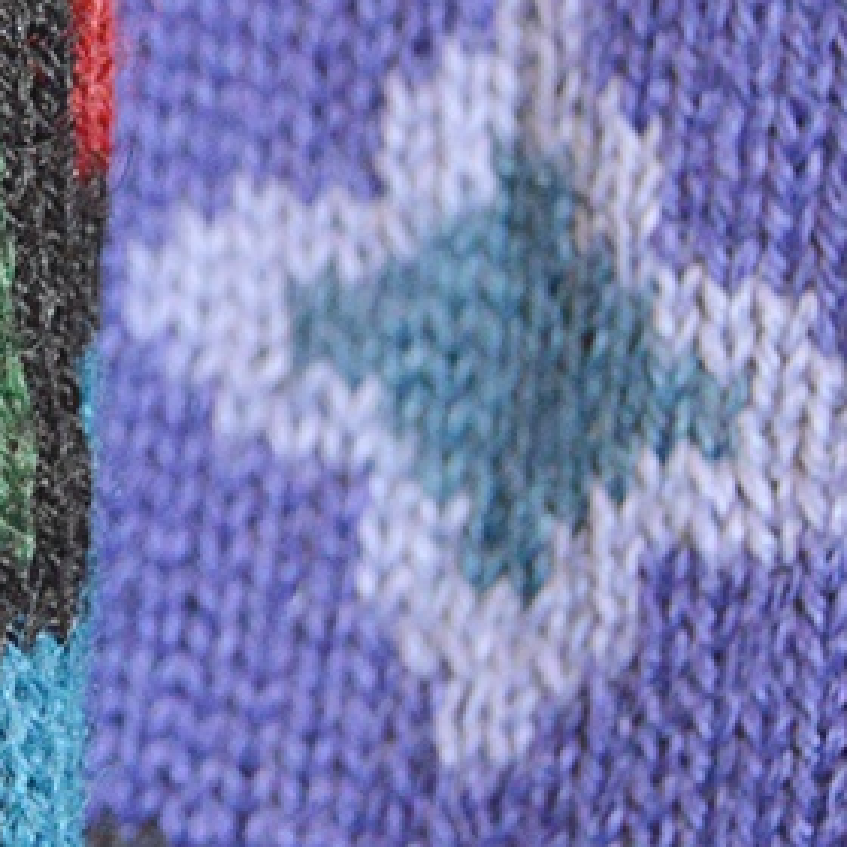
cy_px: 56
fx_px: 5287
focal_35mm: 191
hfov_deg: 9.0
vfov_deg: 9.1
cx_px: -290
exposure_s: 1/40
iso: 3200
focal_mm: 42
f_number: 5
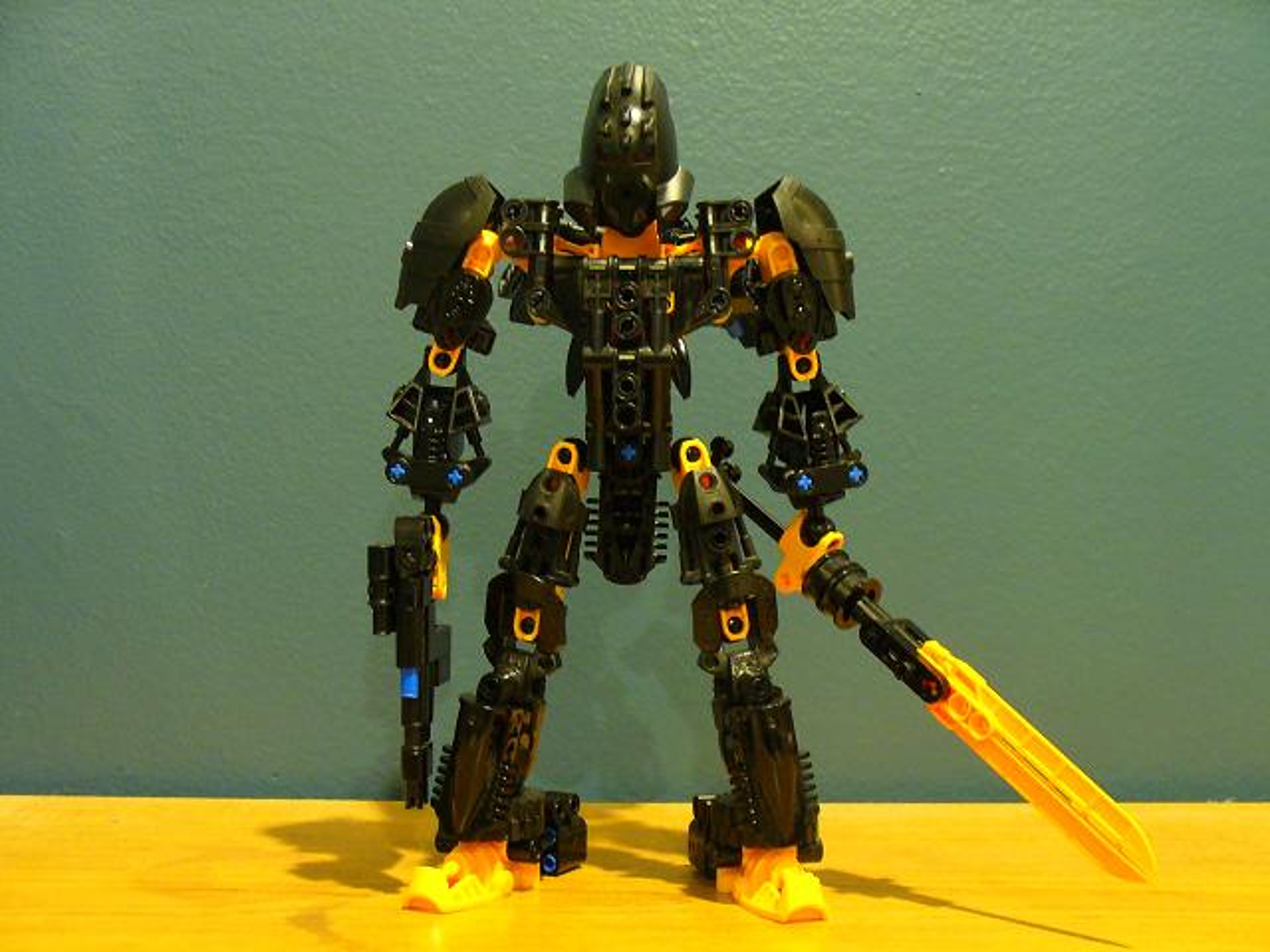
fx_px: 1761
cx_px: 635
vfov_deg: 30.3
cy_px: 476
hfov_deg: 39.7
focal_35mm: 48
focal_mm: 7.9
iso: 200
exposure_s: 1/2
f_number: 3
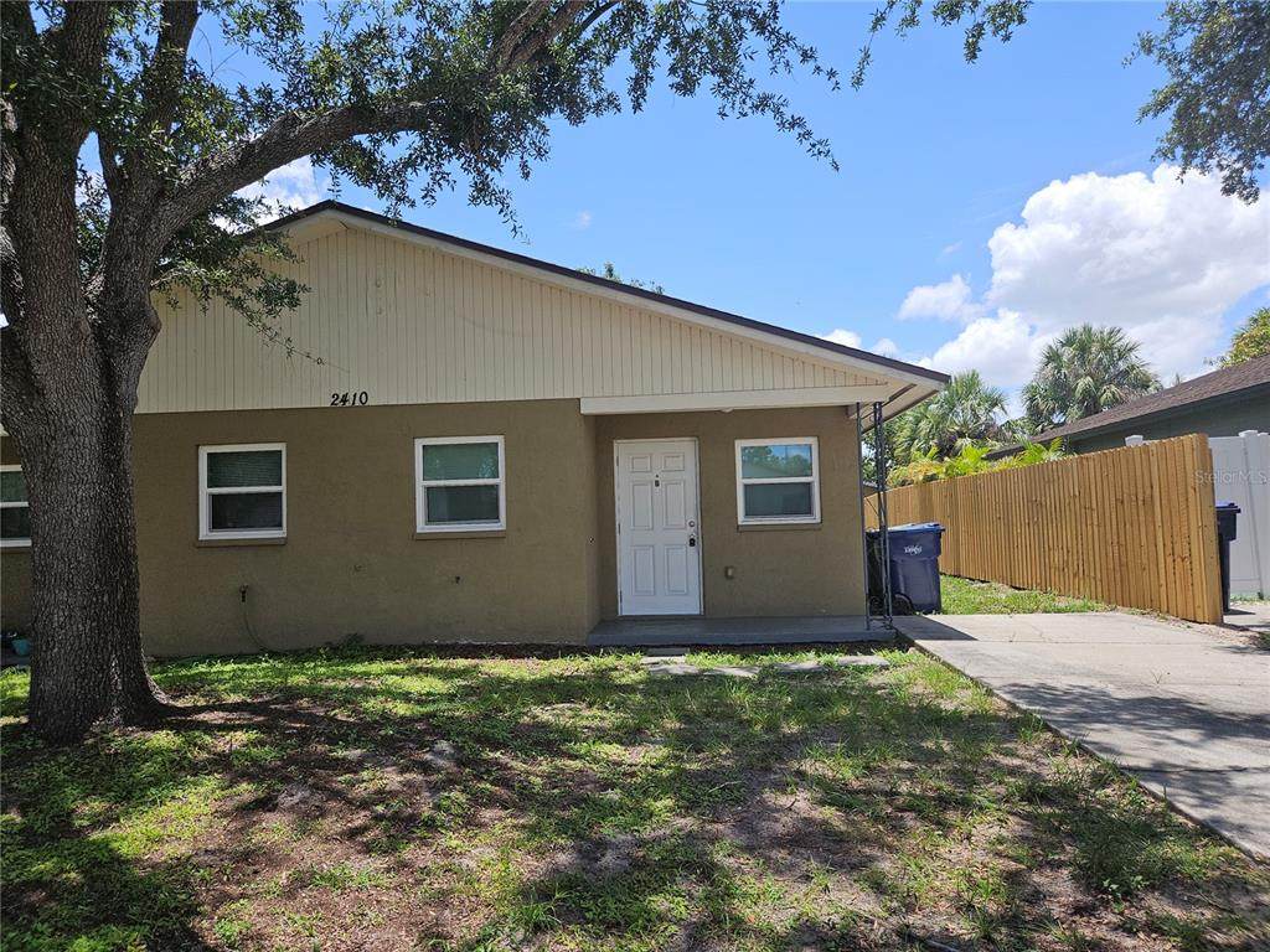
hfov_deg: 73.9
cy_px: 476
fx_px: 844
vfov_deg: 58.9
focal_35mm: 23
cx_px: 635
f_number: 1.8
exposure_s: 1/1238
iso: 25
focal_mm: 5.4
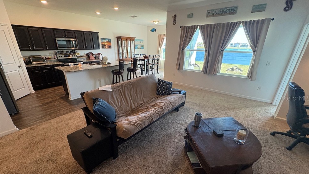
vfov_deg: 66.8
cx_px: 149
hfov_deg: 99.3
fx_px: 131
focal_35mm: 16
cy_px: 98
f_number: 2.2
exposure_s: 1/60
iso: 250
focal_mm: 2.22
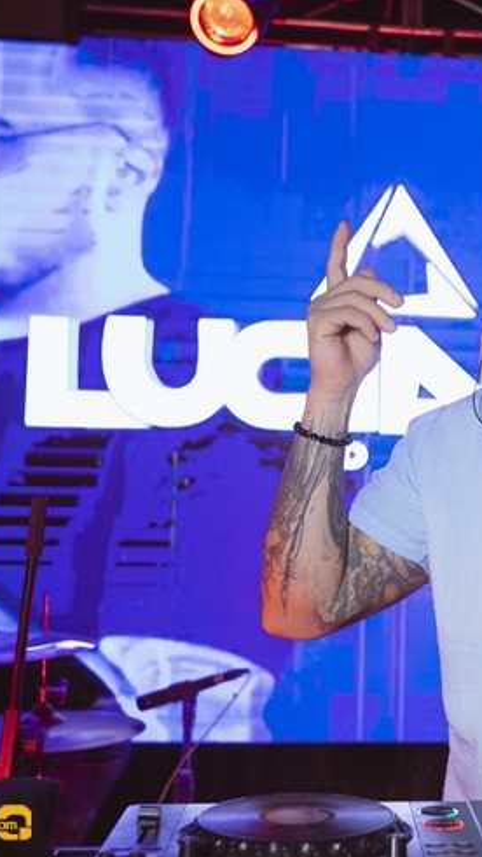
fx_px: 1294
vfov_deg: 36.6
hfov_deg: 20.1
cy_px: 428
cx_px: 539
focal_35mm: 57
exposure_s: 1/125
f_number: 2.8
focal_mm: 24
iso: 2500
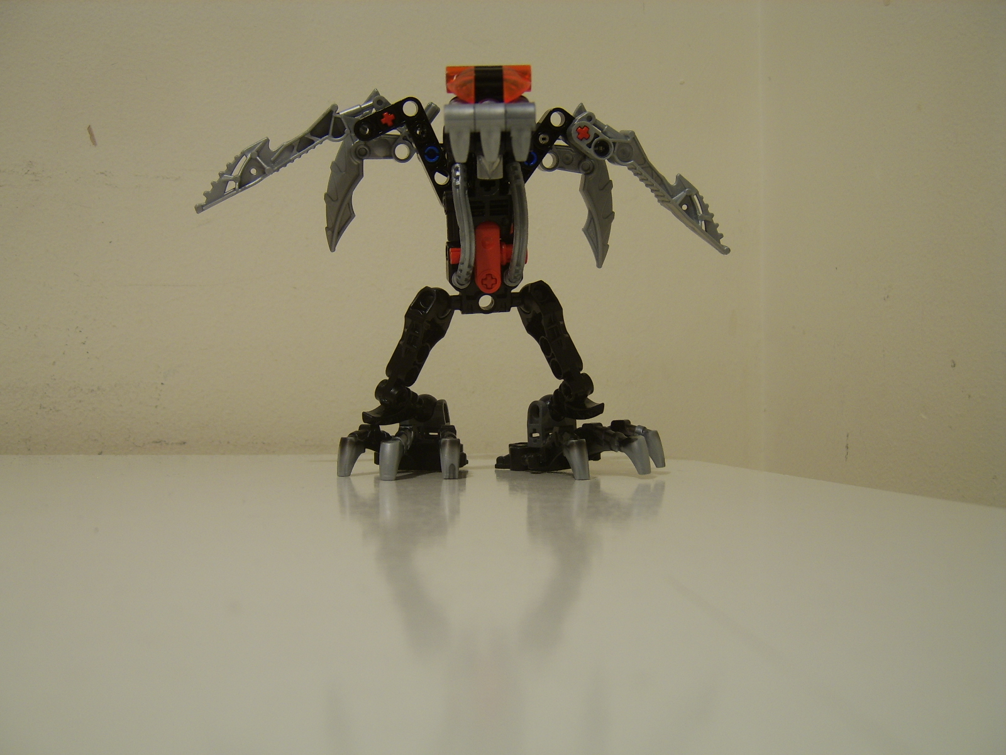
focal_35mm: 31
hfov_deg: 58.4
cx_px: 503
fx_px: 901
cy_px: 378
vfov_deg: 45.4
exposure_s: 1/4
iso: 71
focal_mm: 8.13
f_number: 2.7
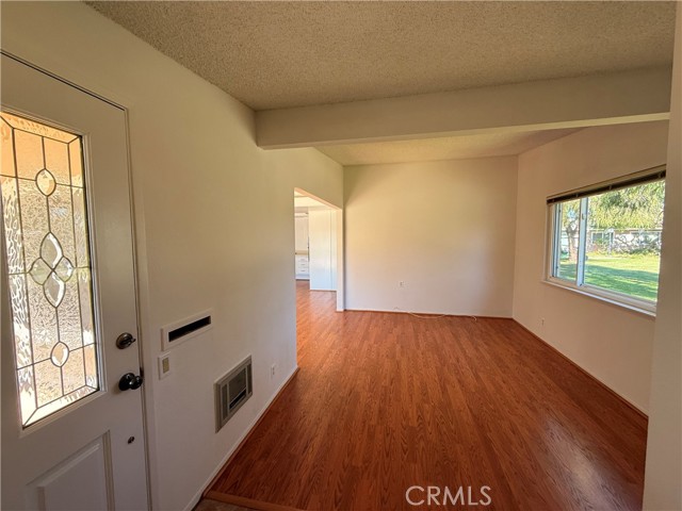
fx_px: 276
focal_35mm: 14
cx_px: 341
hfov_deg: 102.1
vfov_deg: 85.7
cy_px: 256
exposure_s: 1/99
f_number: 2.2
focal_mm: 2.22
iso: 125
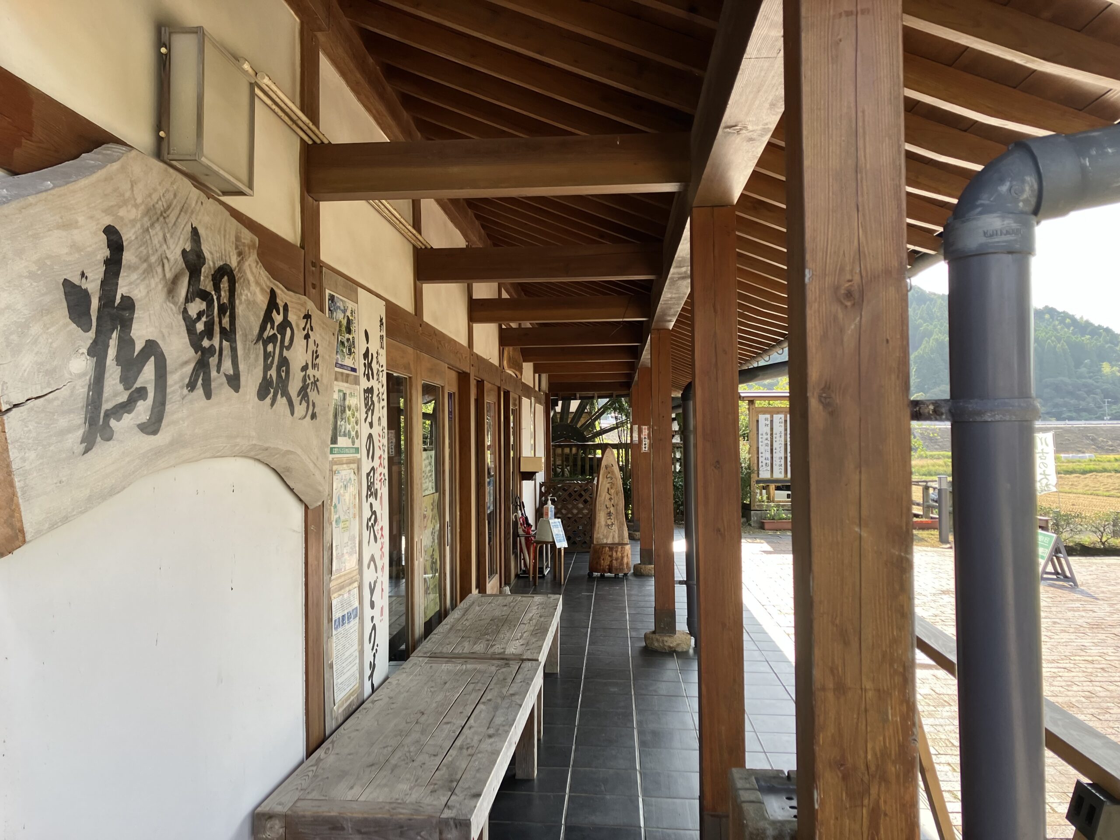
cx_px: 560
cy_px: 420
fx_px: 906
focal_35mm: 28
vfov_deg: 49.7
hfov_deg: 63.4
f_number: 1.8
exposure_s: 1/209
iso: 32
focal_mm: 3.99
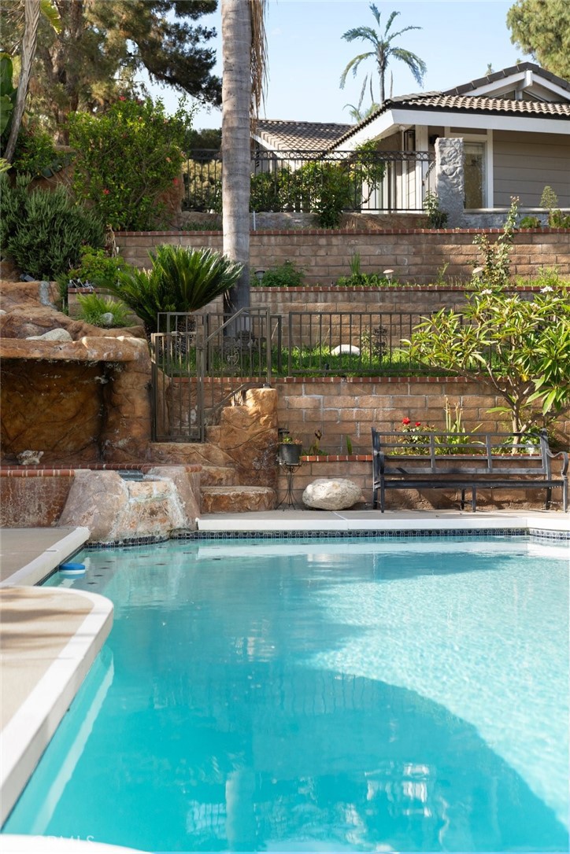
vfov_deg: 39.6
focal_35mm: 50
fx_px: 1187
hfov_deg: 27.0
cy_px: 427
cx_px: 285
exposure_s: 1/500
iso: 640
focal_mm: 50
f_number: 2.8
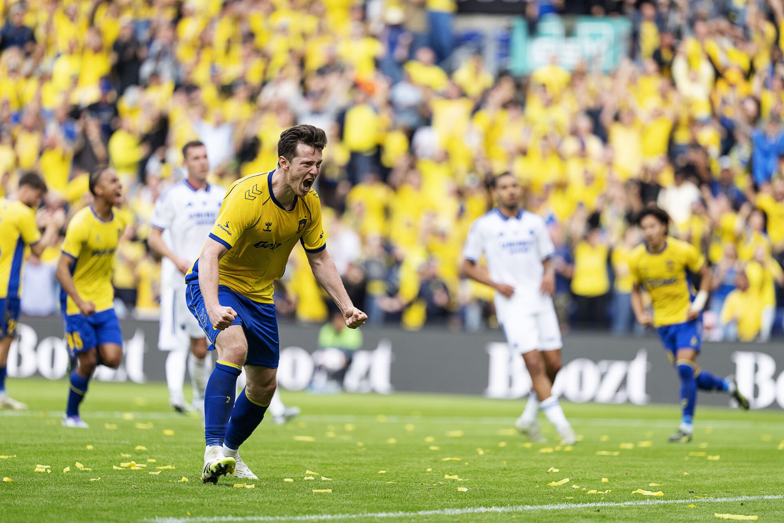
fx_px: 6533
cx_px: 392
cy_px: 262
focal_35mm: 300
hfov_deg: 6.9
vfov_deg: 4.6
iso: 640
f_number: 2.8
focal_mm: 300
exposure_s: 1/2000
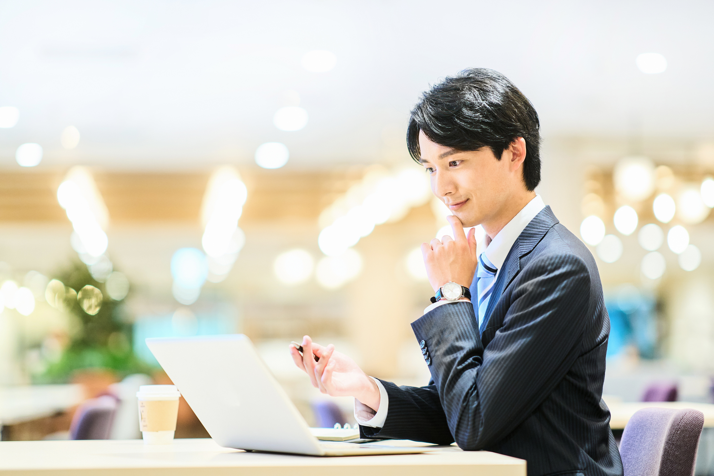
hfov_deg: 23.9
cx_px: 357
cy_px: 238
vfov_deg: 16.1
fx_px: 1686
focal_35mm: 85
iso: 800
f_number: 1.4
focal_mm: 85
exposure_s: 1/320
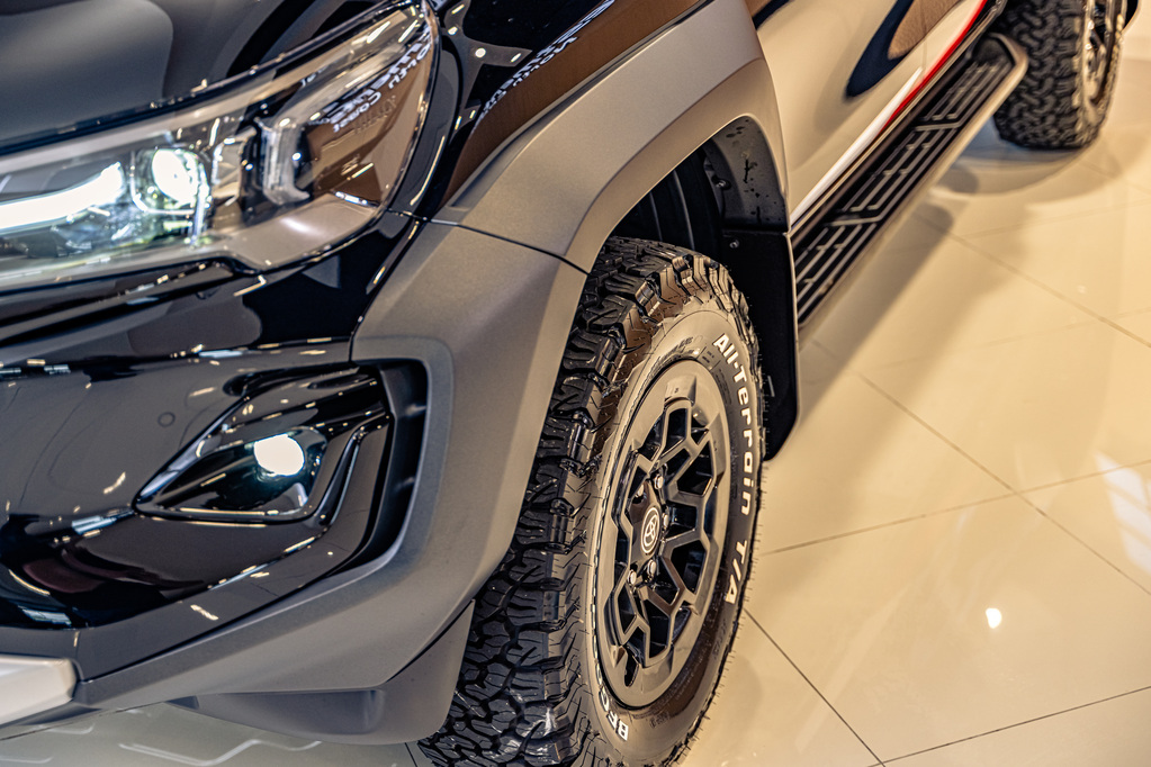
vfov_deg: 25.5
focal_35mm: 53
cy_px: 384
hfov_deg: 37.5
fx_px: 1694
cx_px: 576
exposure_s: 1/100
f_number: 2.8
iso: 500
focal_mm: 53
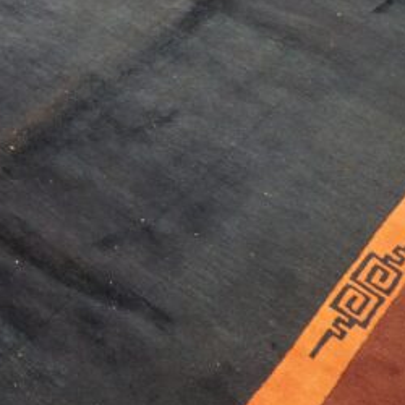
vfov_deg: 31.0
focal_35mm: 55
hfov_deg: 29.4
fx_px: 728
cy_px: 244
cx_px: 19
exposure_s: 1/60
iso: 2000
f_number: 4
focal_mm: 18
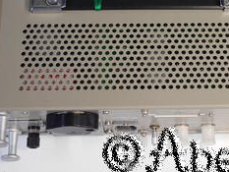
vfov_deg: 15.3
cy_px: 35
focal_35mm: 96
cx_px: 145
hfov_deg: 20.4
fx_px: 635
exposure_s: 1/5
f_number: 8
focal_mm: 28
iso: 200
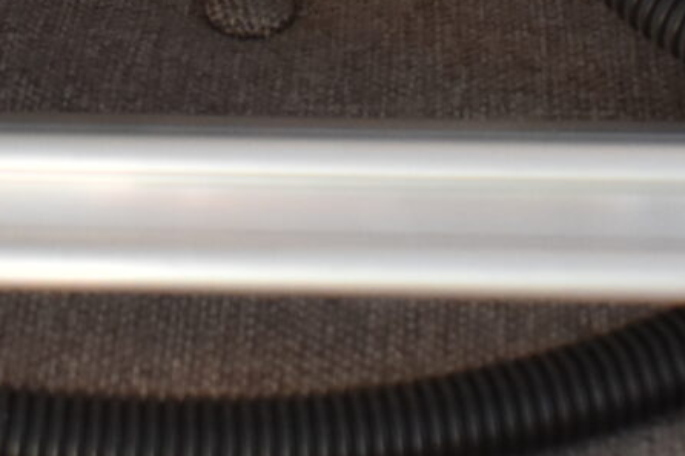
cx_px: 405
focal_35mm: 155
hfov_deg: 13.2
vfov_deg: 8.6
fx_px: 2948
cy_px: -282
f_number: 3.5
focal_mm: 18
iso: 800
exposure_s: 1/200
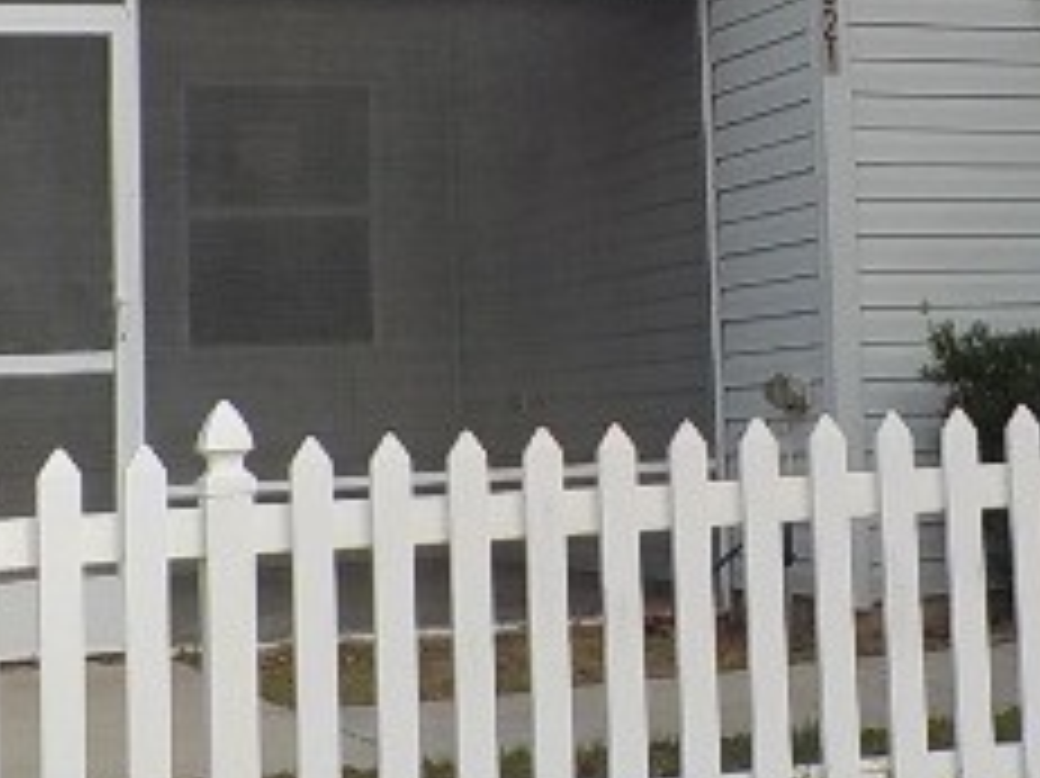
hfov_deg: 23.4
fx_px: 2492
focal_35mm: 83
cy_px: 40
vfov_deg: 17.4
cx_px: 765
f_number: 3.3
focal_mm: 4.1
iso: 125
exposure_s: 1/1000
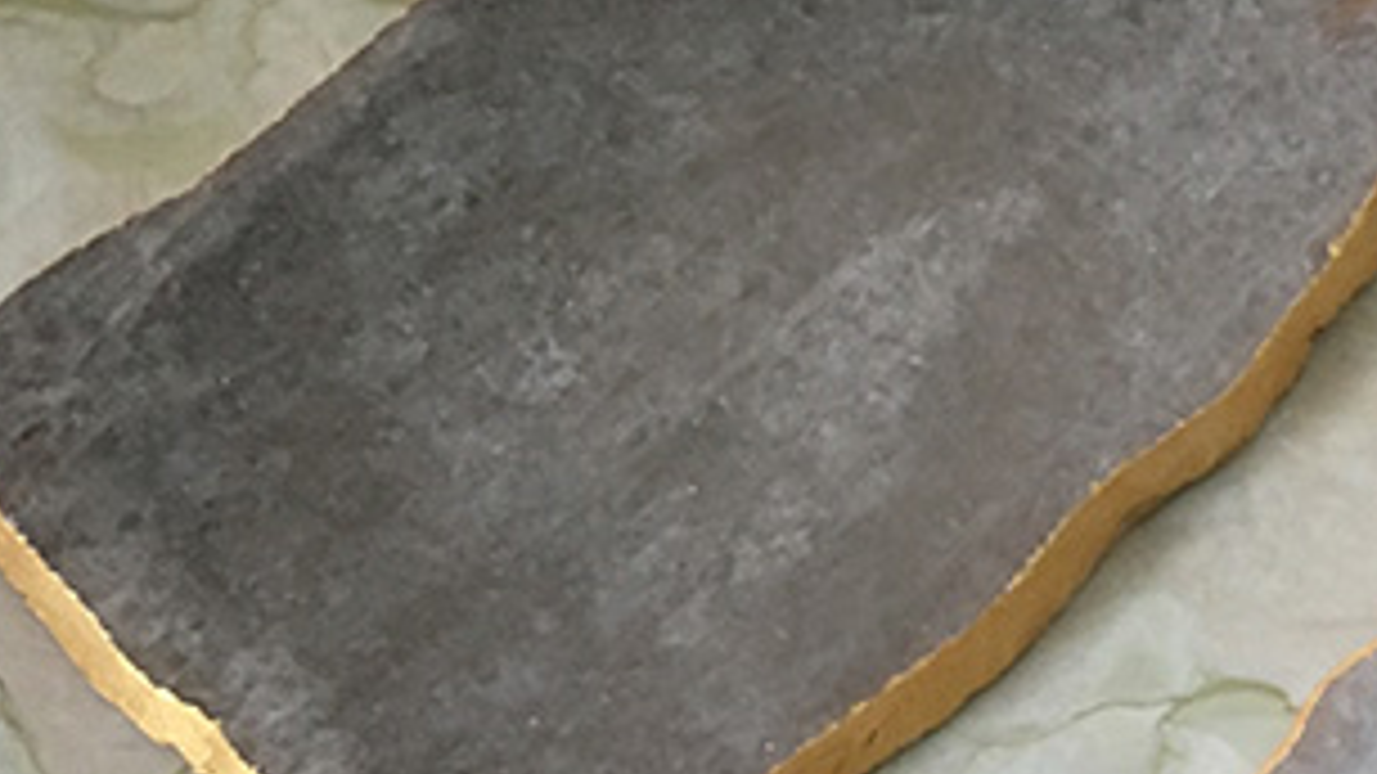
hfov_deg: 31.9
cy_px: 670
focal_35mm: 62
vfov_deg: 19.1
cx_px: 1282
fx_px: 2263
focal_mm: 4.15
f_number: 2.2
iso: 200
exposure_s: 1/17
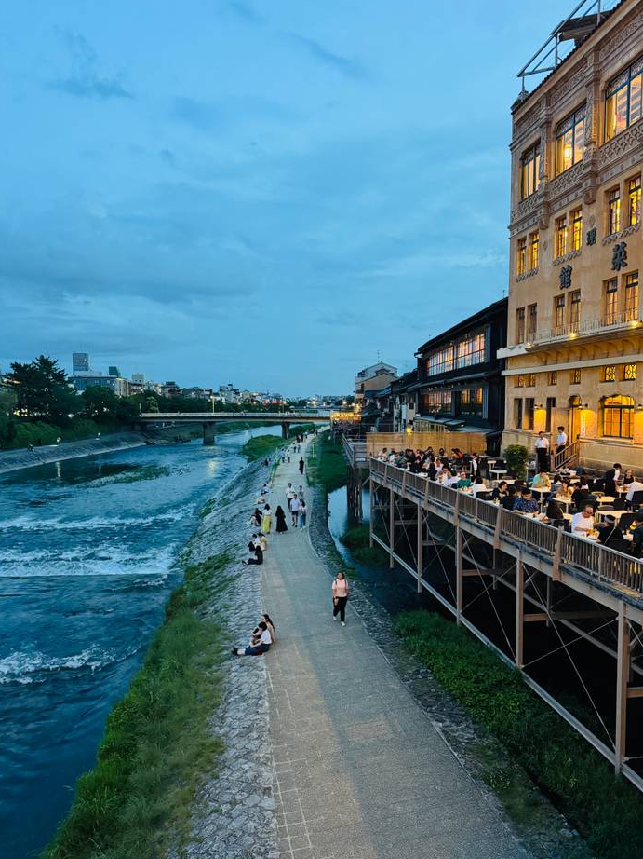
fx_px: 619
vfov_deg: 69.4
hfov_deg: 54.8
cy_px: 440
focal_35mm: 25
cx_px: 332
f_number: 1.78
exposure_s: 1/40
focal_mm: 6.76
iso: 800
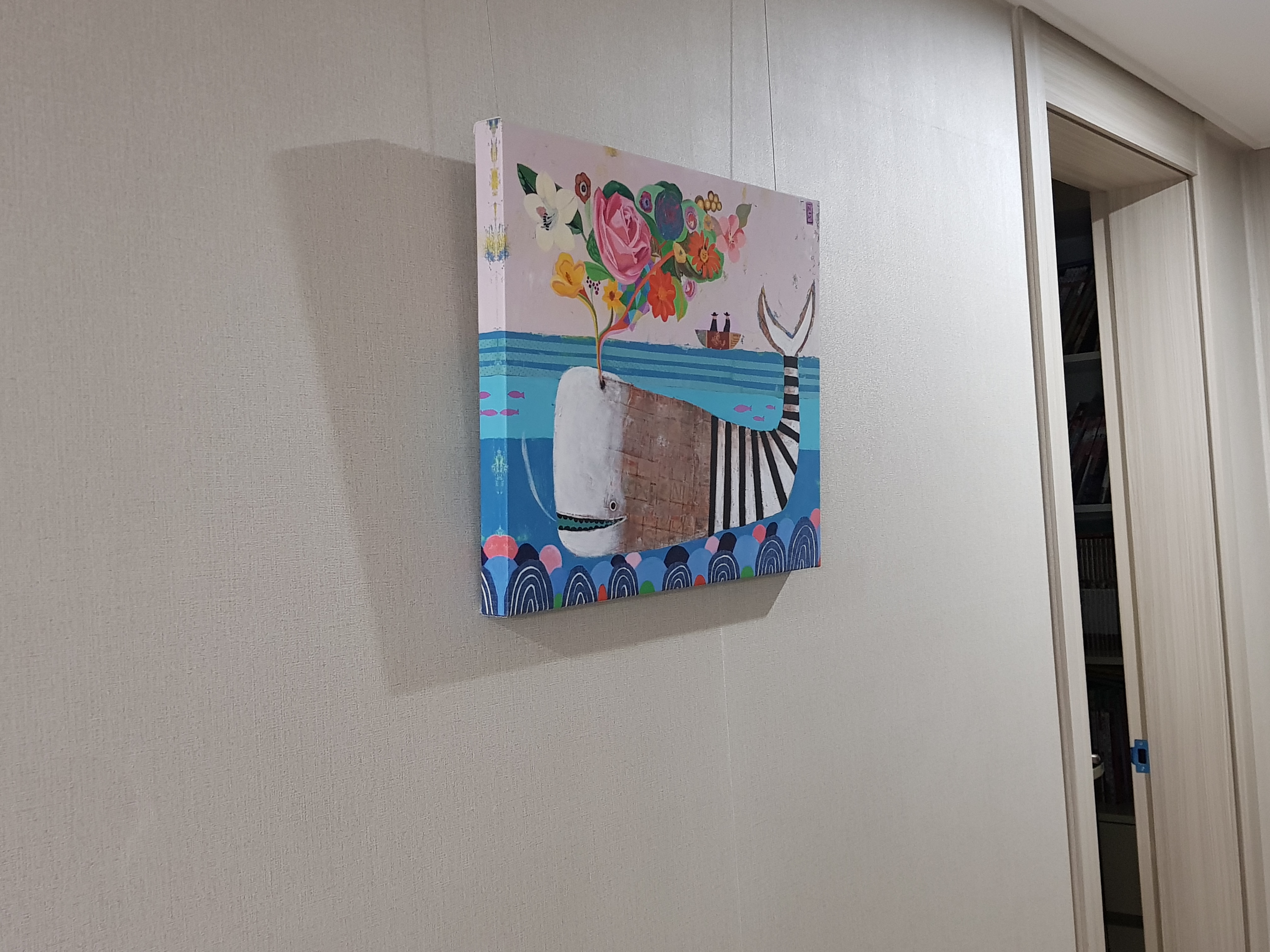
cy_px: 476
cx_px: 635
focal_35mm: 26
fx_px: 954
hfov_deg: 67.3
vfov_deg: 53.1
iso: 200
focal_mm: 4.2
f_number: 1.7
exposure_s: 1/15
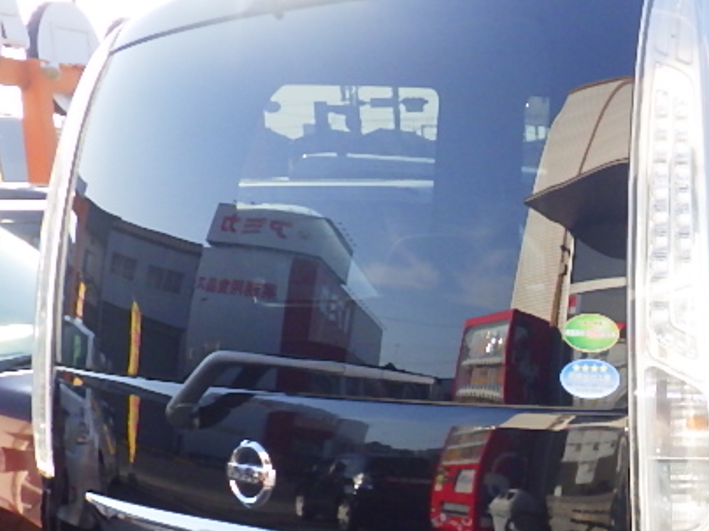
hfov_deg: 25.7
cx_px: 742
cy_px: 508
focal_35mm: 71
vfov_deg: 20.2
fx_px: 1454
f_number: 4.2
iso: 250
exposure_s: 1/400
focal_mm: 5
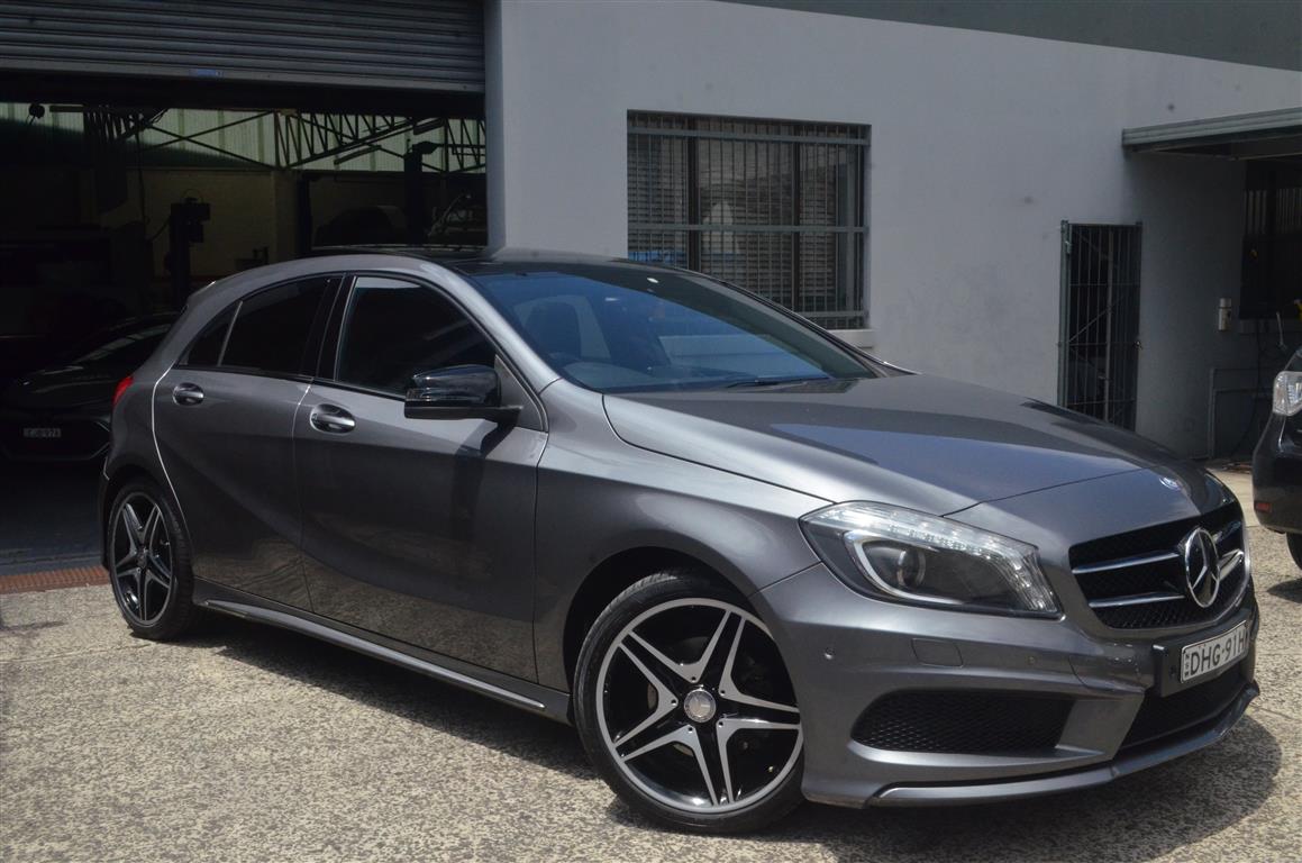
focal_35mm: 36
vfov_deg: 36.7
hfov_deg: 53.2
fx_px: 1299
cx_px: 651
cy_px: 432
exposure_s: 1/1000
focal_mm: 24
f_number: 16
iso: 2000
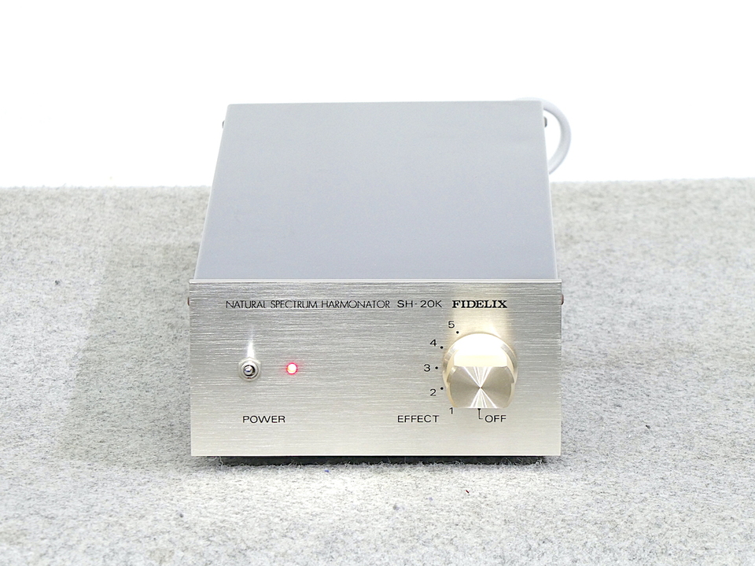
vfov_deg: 6.4
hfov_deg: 8.6
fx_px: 5038
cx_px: 378
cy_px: 283
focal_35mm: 231
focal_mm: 41.4
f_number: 5.6
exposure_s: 1/5
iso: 200
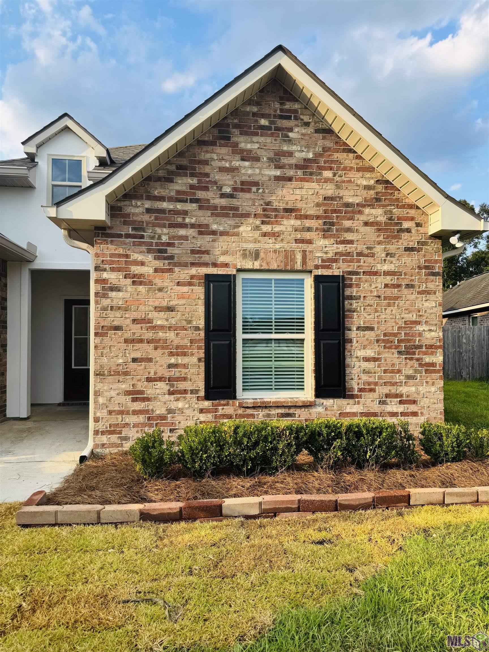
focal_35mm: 24
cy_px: 326
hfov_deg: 56.8
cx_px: 244
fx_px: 452
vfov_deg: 71.6
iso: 80
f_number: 1.78
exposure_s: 1/1339
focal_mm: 6.76
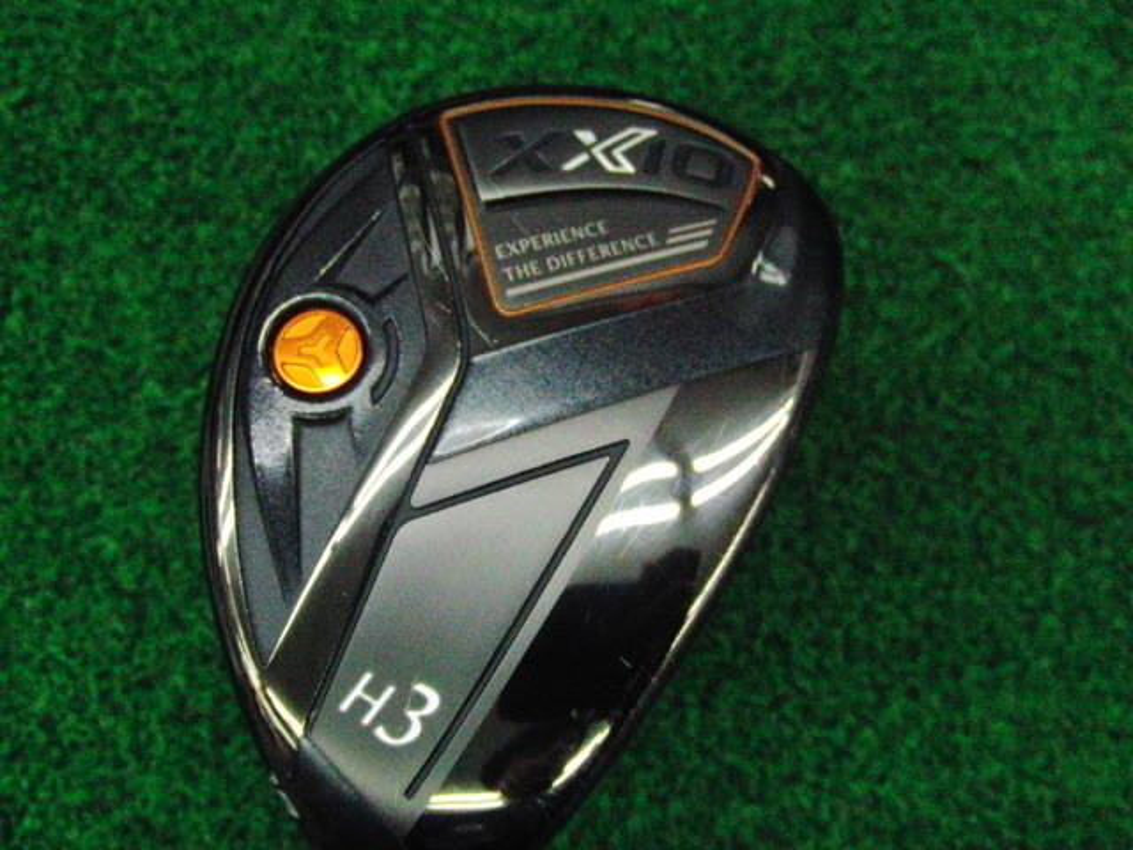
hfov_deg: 50.1
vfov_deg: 38.7
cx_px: 566
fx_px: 1211
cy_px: 425
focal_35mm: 37
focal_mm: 6.42
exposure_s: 1/500
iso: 3200
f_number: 3.6
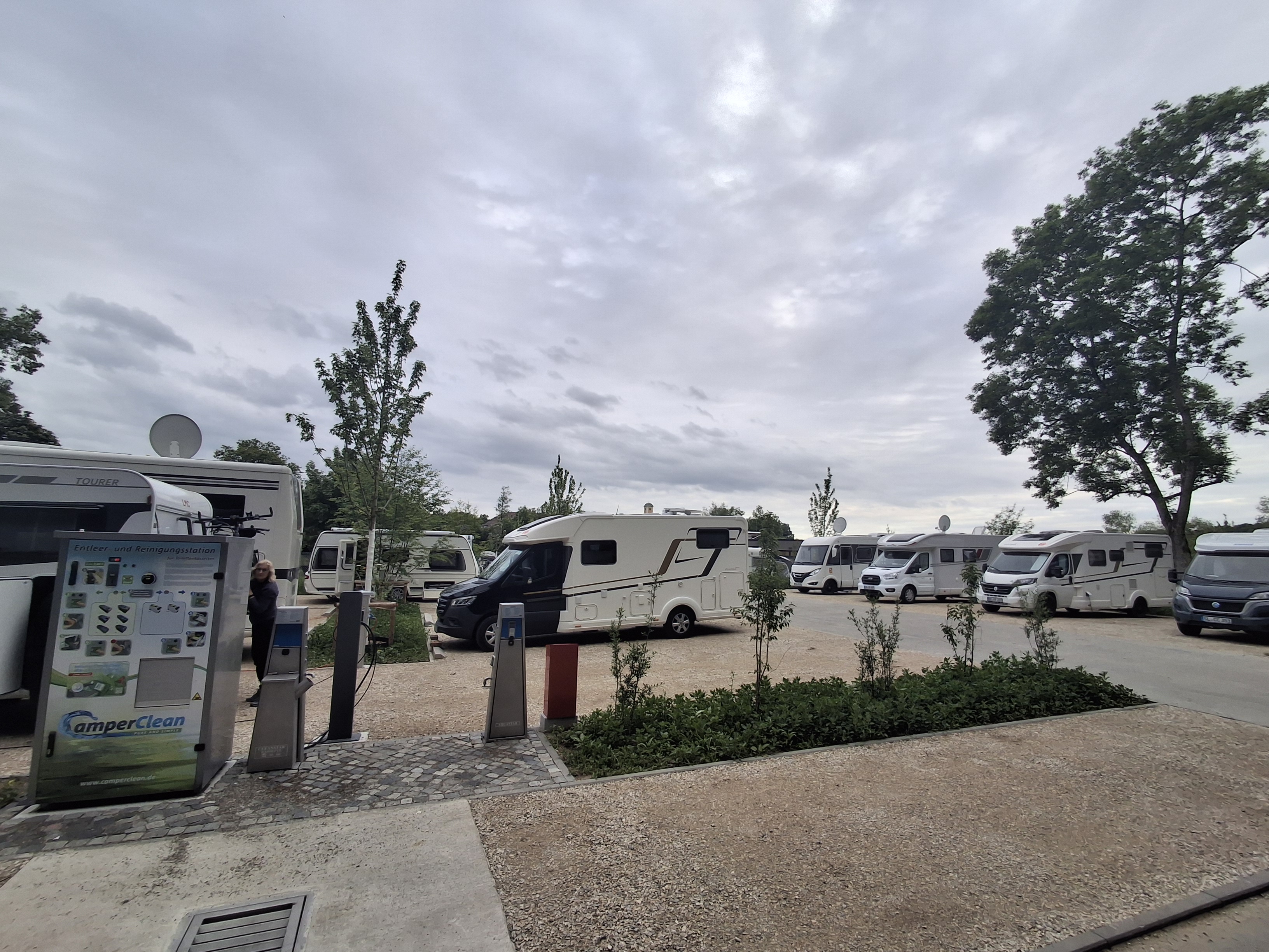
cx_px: 634
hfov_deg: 94.5
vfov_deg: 78.1
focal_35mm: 16
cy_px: 476
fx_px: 587
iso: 40
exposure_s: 1/357
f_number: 2.2
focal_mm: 1.64
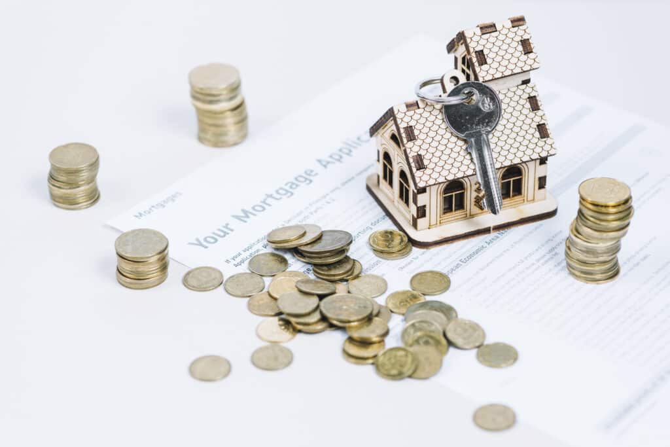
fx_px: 1954
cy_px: 224
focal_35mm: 105
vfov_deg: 13.0
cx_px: 335
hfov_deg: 19.5
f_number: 6.3
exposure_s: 1/160
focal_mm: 105
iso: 160
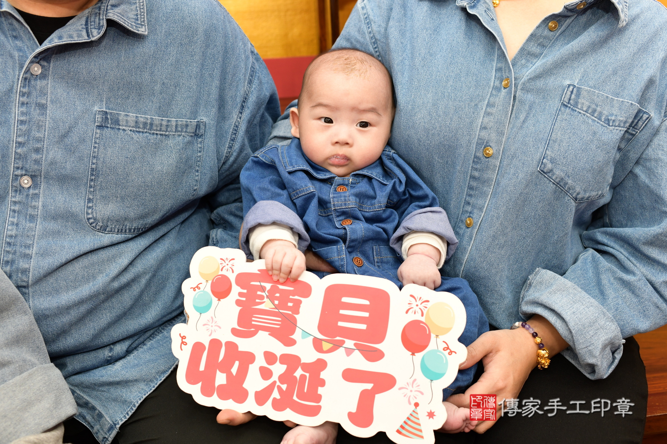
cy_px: 222
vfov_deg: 37.9
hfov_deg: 54.4
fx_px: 648
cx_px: 334
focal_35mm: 35
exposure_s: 1/200
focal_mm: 35
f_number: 4.5
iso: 800
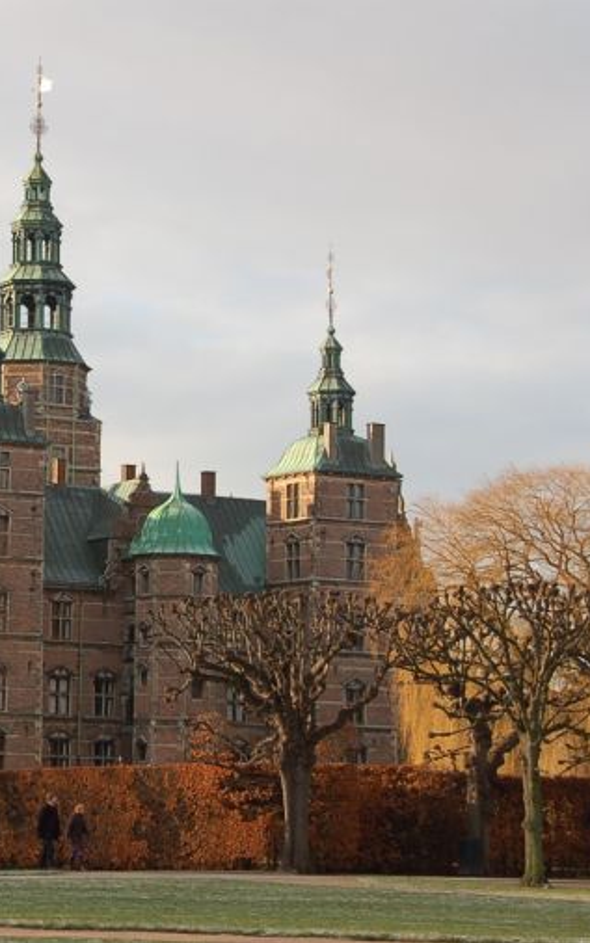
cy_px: 471
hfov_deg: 11.7
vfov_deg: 18.8
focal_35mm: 111
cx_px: 13
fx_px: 2855
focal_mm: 48
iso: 400
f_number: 5.6
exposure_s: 1/500
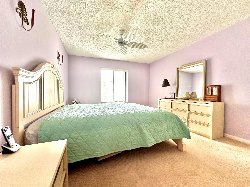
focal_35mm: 14
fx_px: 101
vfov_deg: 85.7
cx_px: 125
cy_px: 94
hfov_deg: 102.1
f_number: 2.2
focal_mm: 2.22
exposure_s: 1/99
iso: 125
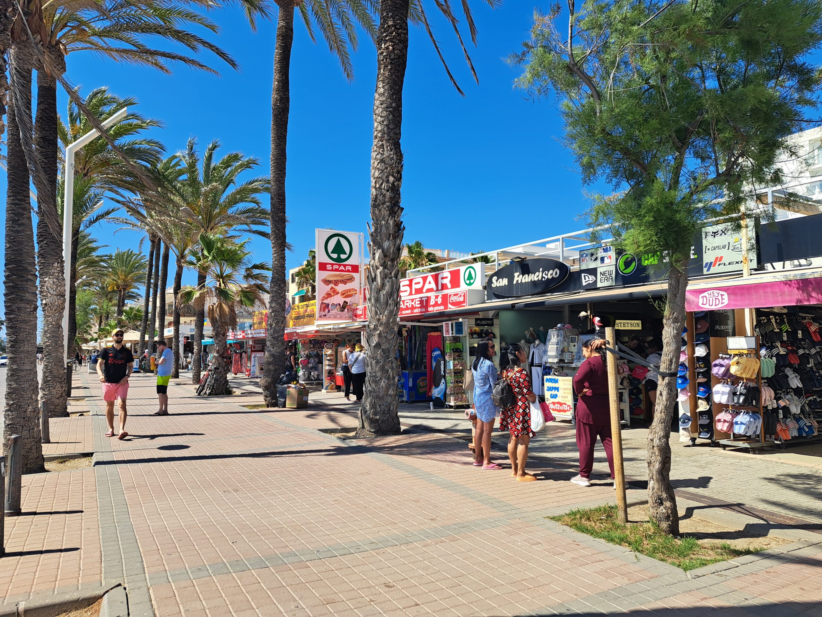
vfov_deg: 56.8
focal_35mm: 24
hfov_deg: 71.6
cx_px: 411
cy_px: 308
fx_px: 570
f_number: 1.8
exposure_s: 1/958
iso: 50
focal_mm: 5.23
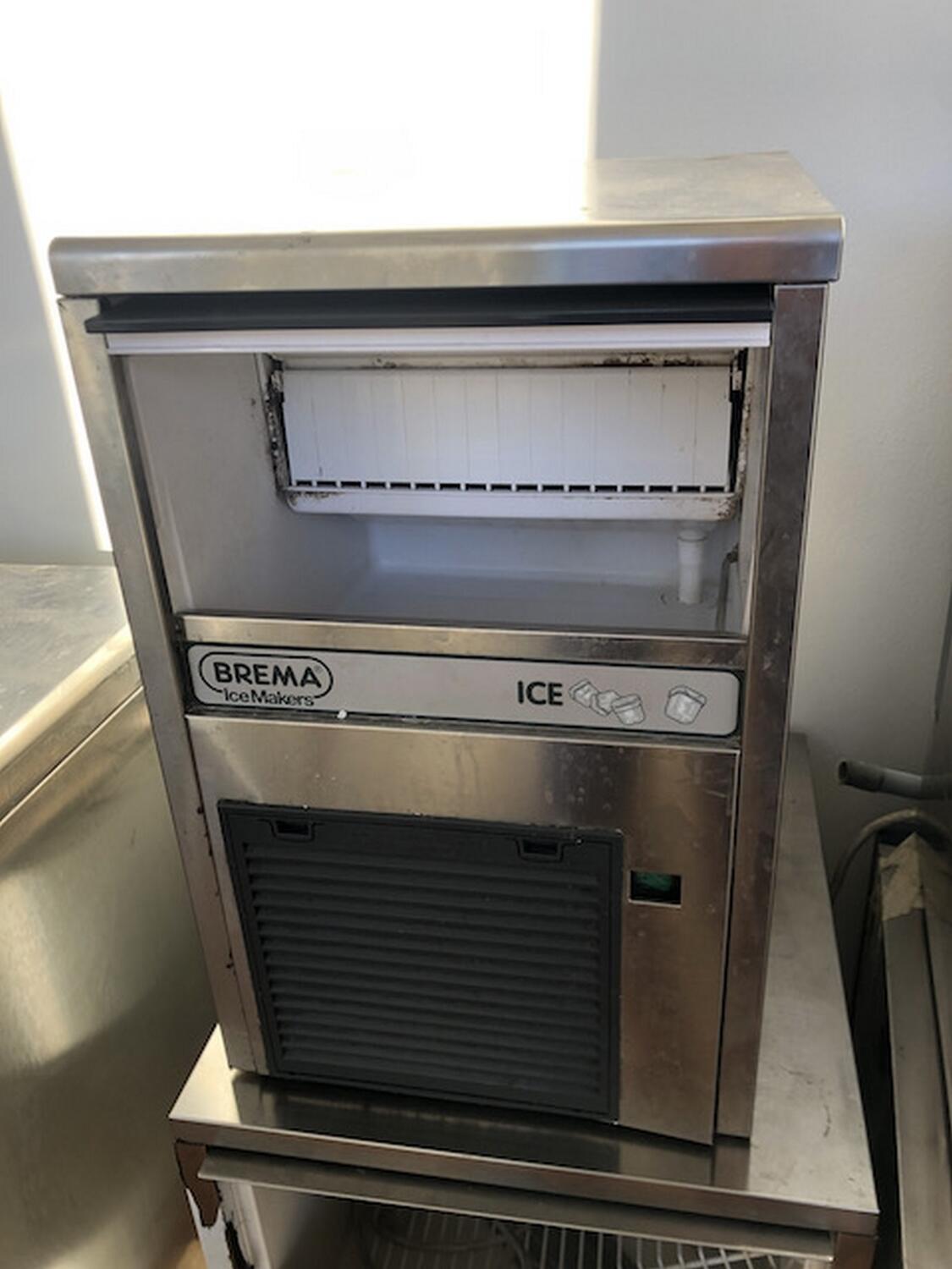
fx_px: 1027
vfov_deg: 63.4
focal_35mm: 28
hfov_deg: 49.7
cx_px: 476
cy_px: 634
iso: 32
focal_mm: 4
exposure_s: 1/120
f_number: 1.8
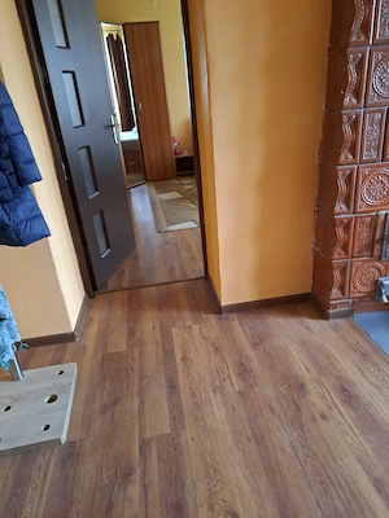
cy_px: 259
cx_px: 194
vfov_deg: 69.4
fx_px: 375
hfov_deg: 54.9
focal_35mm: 25
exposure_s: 1/20
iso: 400
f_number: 1.8
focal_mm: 4.65
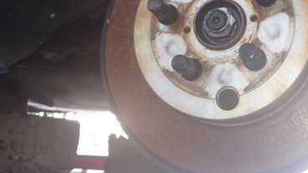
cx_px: 231
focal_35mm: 53
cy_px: 31
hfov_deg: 38.2
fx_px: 433
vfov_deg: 22.3
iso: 200
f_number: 2.3
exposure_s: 1/50
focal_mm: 5.4
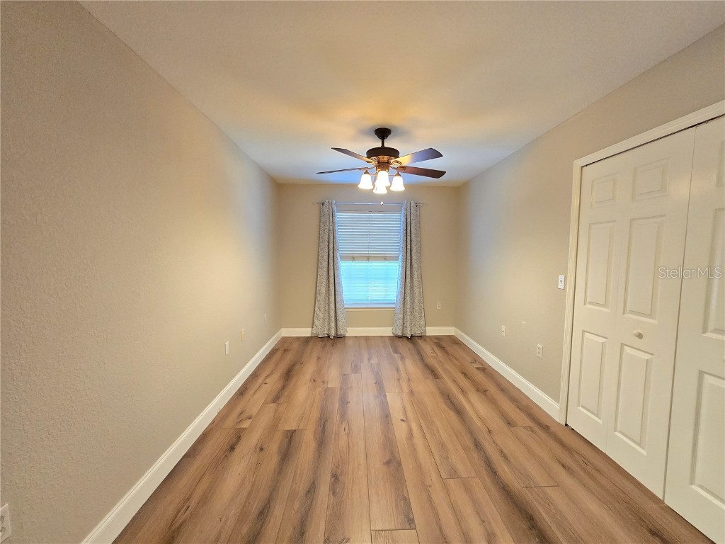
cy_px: 272
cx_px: 362
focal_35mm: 13
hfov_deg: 106.2
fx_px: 272
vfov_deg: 89.9
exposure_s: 1/60
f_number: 2.2
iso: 640
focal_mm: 2.2
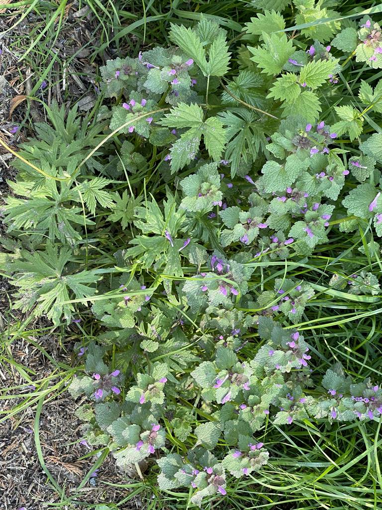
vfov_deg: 30.3
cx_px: 191
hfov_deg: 22.9
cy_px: 255
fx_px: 942
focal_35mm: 64
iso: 64
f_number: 2.2
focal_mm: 7.5
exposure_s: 1/99
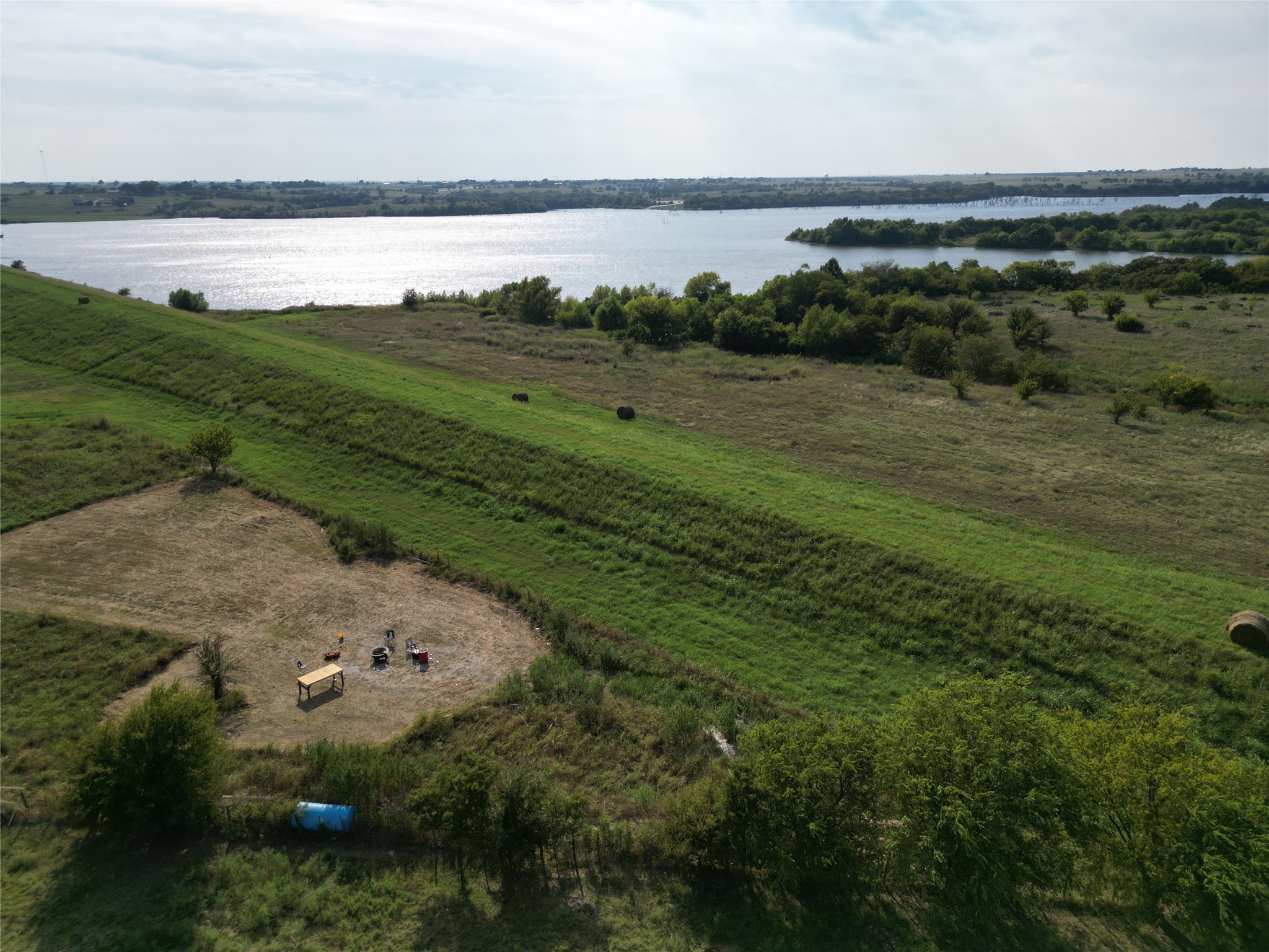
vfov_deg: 56.8
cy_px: 476
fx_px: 880
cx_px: 634
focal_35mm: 24
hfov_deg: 71.6
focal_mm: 6.72
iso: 110
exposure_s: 1/4000
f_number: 1.7
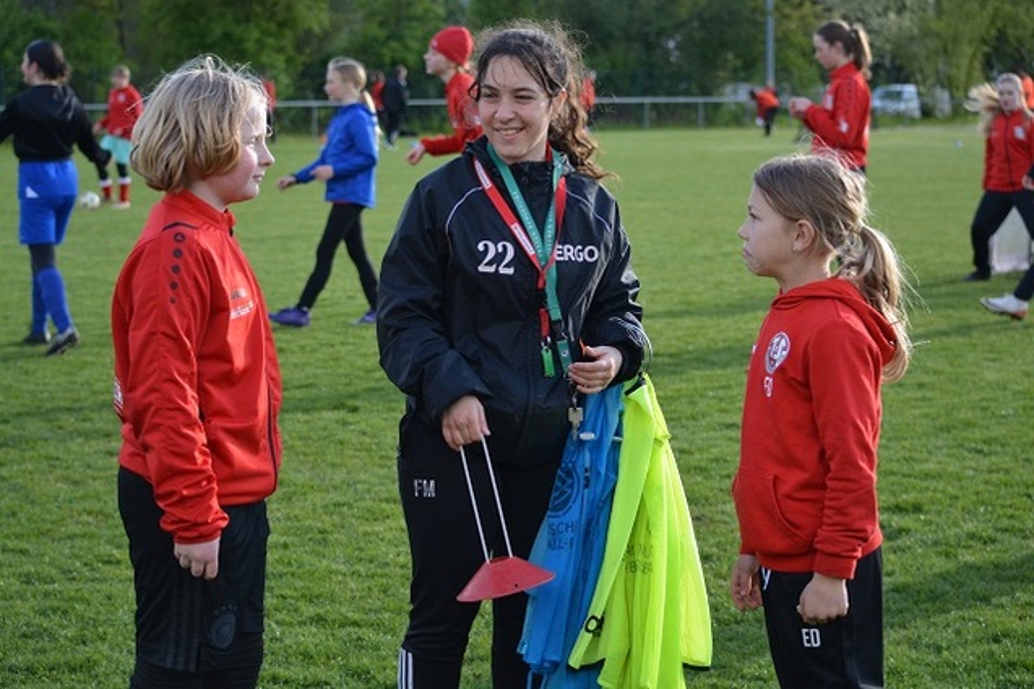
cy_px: 344
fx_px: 2368
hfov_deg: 24.6
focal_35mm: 82
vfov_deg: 16.5
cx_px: 517
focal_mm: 55
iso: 640
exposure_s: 1/1000
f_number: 4.5
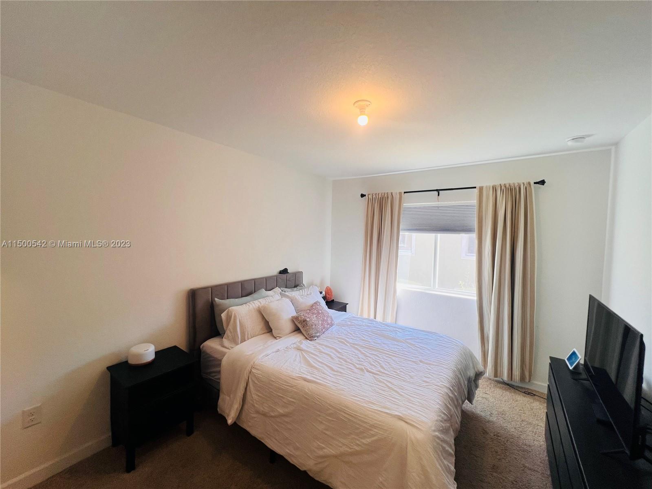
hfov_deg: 106.2
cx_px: 326
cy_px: 244
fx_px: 245
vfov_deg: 89.9
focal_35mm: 13
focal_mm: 1.57
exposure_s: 1/120
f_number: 1.8
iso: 64
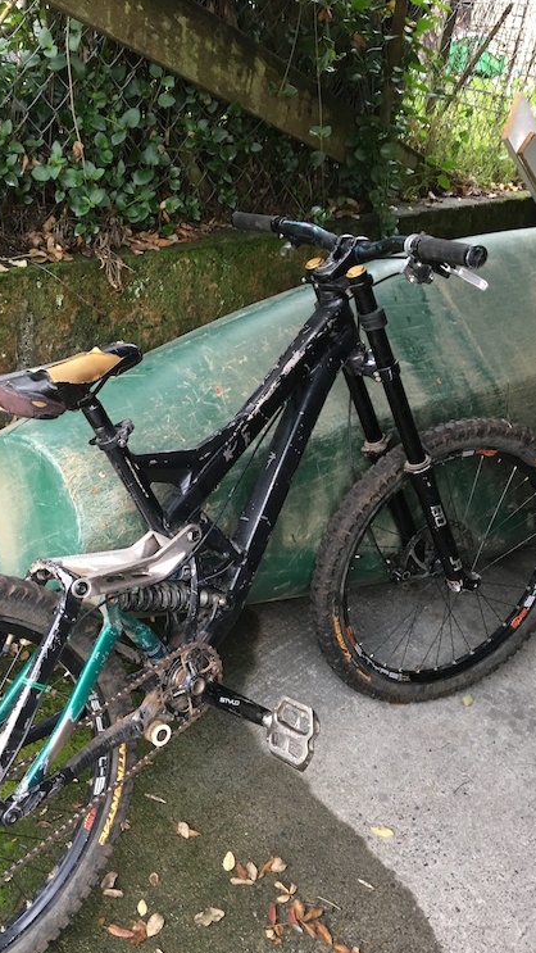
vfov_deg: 58.0
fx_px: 859
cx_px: 212
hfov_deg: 34.5
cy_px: 509
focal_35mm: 34
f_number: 2.2
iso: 100
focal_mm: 4.15
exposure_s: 1/30
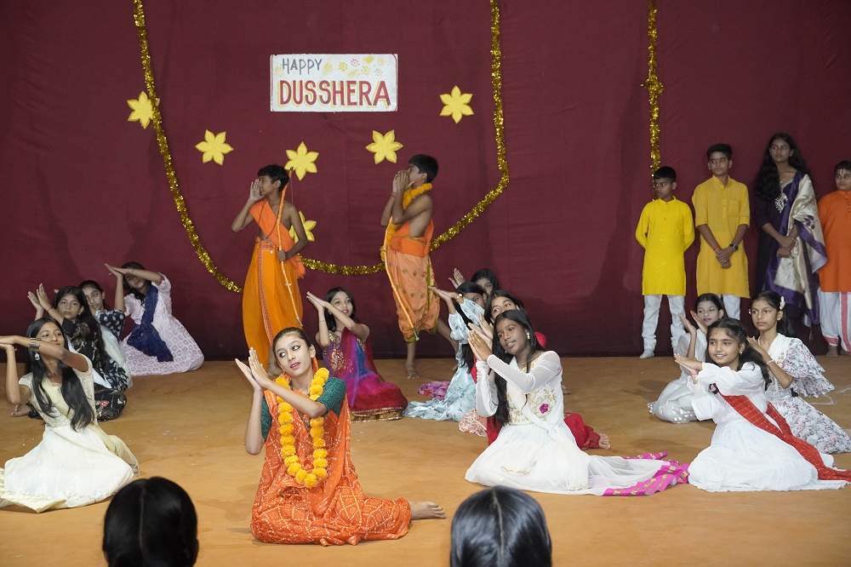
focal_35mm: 72
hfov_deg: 28.1
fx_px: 1701
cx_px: 426
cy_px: 284
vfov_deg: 18.9
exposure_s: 1/160
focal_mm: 48
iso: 3200
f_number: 5
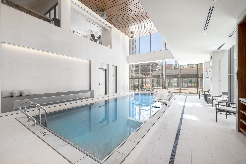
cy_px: 82
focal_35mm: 15
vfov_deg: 77.3
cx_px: 123
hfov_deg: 100.4
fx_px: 102
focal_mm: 15
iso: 100
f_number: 10
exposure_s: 1/6
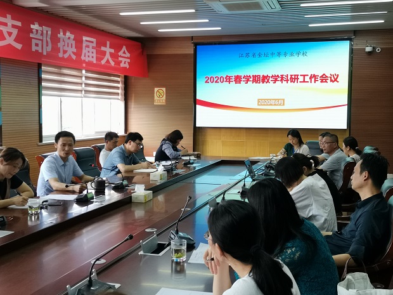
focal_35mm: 45
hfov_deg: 42.1
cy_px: 148
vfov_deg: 32.2
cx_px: 196
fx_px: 511
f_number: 1.8
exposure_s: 1/100
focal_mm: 4.75
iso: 125
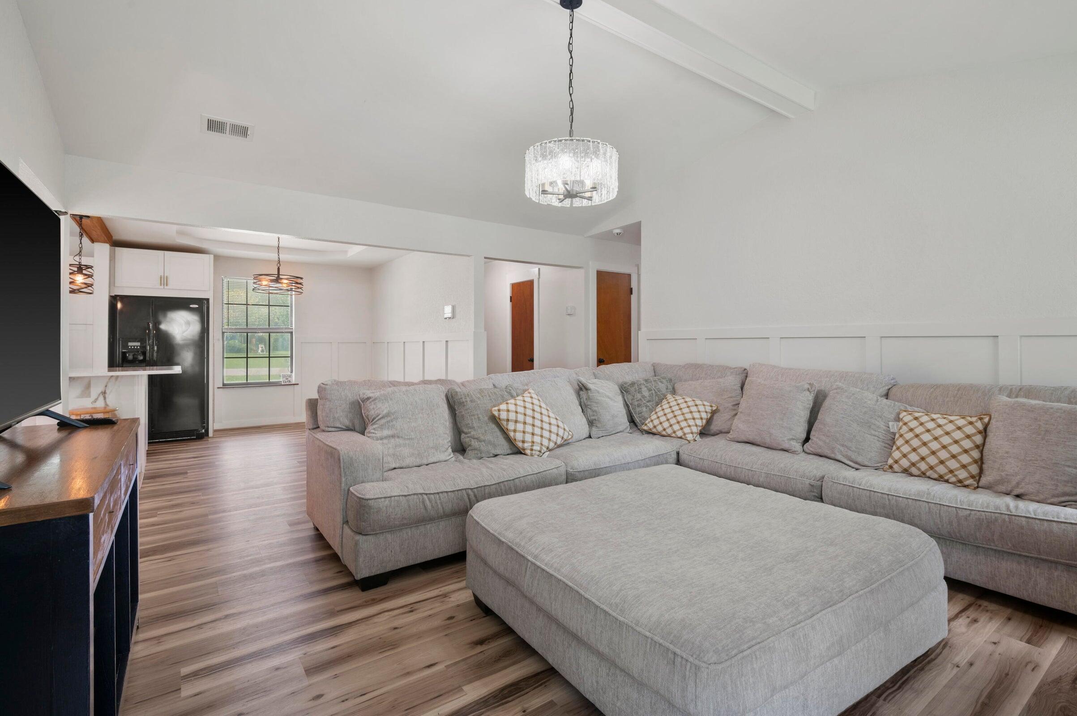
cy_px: 358
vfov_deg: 73.6
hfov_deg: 96.8
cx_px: 538
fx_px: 478
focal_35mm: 16
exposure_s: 1/4
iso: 320
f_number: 10
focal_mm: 16
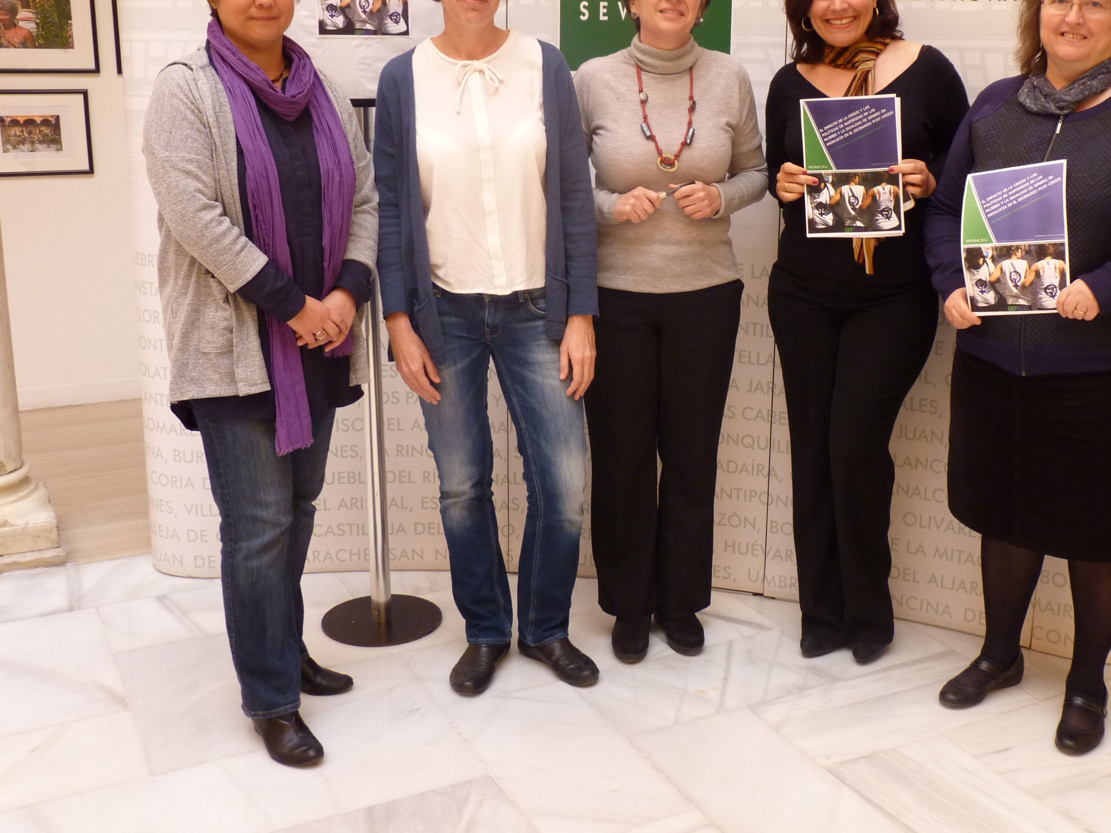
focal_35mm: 41
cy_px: 332
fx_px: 1316
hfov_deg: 45.4
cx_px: 686
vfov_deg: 35.0
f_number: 3
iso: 200
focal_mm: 5.9
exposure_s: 1/30
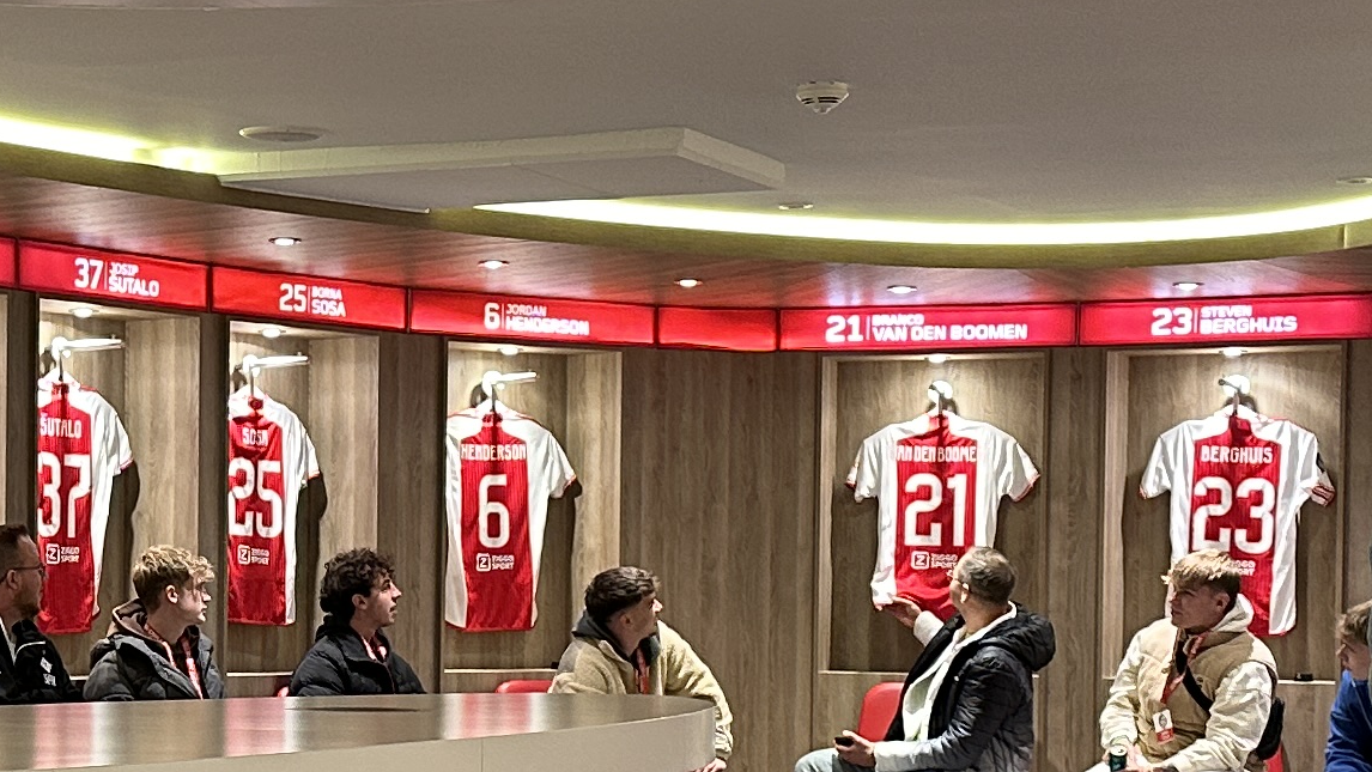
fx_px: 3347
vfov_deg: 13.1
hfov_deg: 22.8
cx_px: 262
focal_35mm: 92
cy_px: 630
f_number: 1.78
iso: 200
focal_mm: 6.86
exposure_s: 1/50
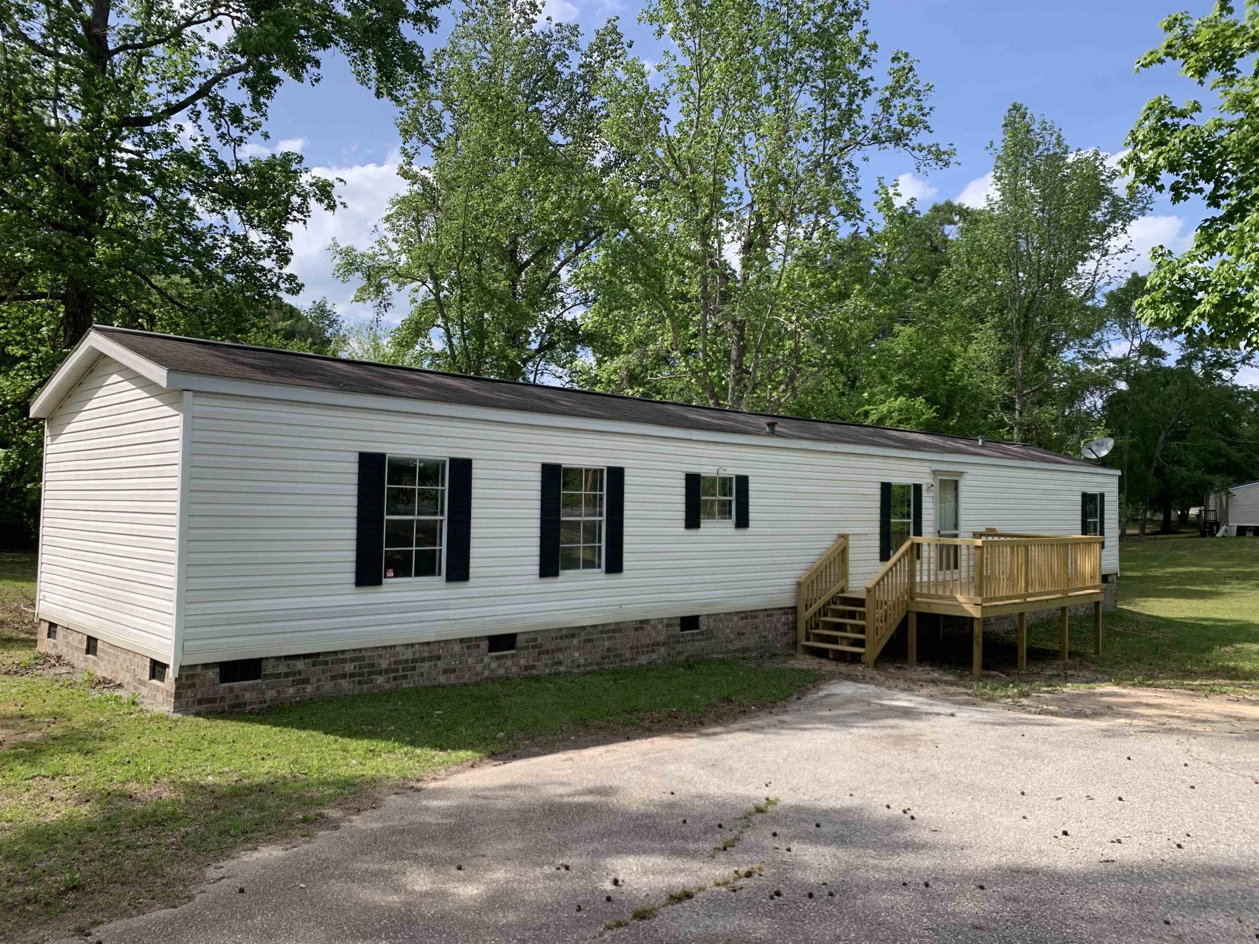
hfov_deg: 67.3
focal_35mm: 26
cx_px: 630
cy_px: 472
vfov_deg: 53.1
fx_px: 946
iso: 25
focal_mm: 4.25
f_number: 1.8
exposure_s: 1/1427
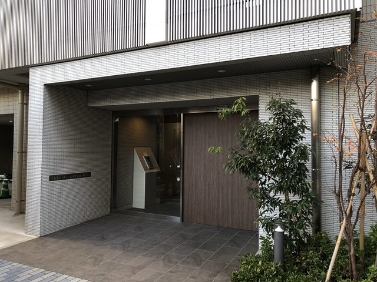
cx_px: 188
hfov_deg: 63.4
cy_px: 141
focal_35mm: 28
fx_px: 305
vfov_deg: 49.7
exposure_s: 1/91
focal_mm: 3.99
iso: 40
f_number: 1.8
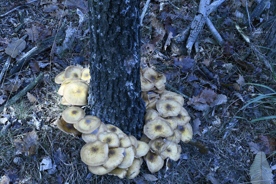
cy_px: 92
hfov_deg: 31.9
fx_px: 483
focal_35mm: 63
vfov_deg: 21.6
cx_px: 138
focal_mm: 42
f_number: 13
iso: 320
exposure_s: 1/20
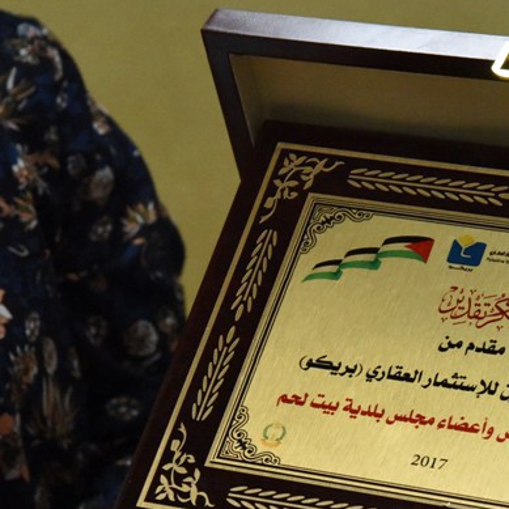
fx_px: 3643
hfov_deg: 8.0
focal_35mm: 219
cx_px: 356
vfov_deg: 8.0
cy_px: 397
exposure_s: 1/200
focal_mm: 98
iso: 10000
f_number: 7.1
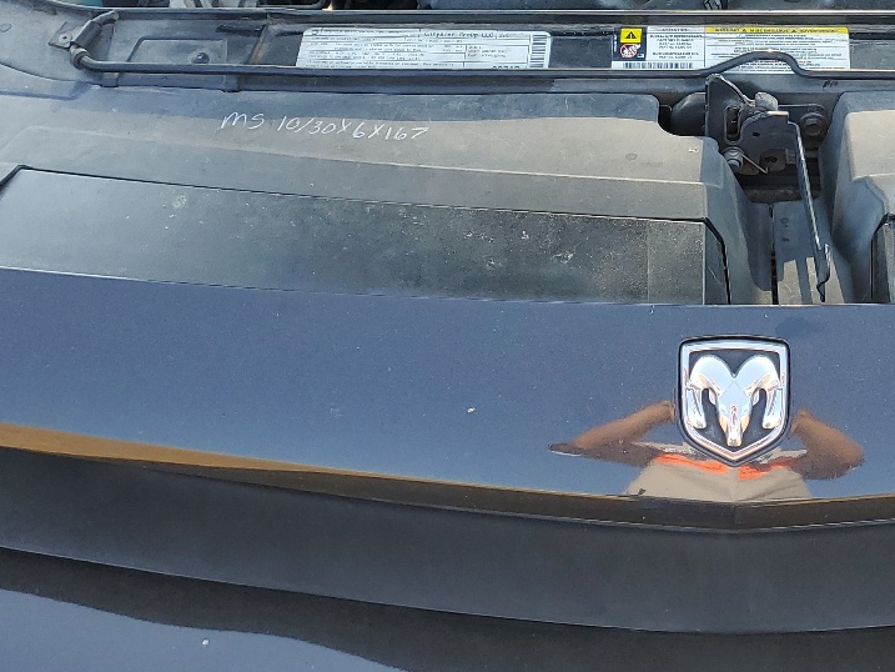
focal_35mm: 58
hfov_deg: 32.3
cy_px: -45
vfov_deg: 23.8
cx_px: 726
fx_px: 1500
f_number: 1.5
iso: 50
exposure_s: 1/417
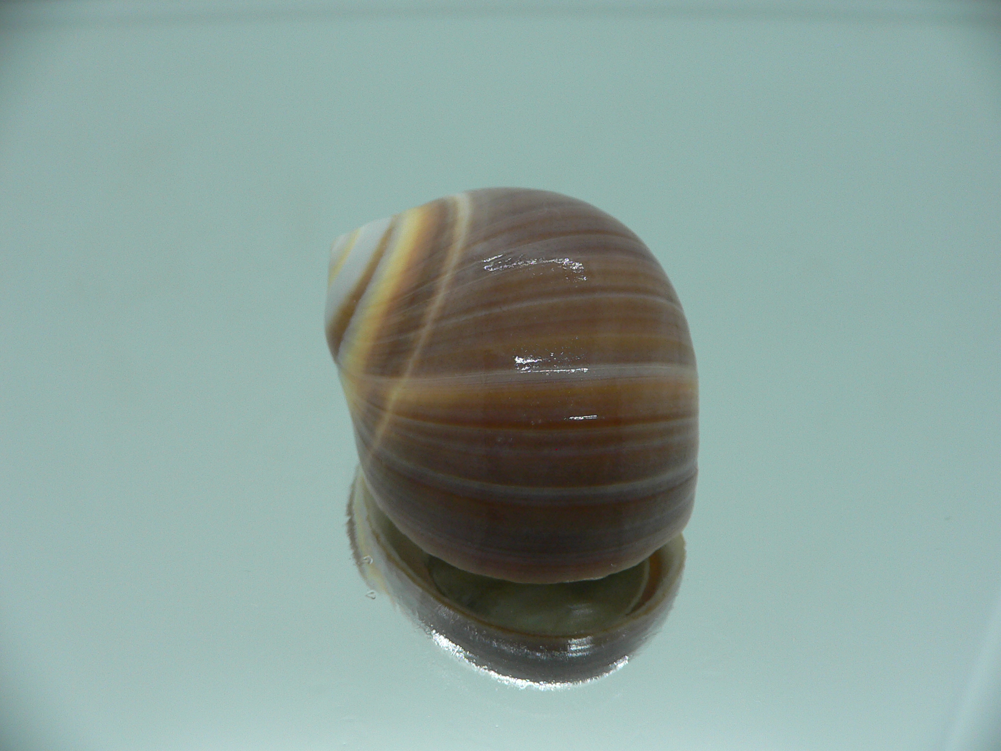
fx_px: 1012
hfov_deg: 52.6
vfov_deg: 40.7
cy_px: 376
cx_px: 500
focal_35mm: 35
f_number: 2.8
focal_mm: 4.6
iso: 80
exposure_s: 1/60
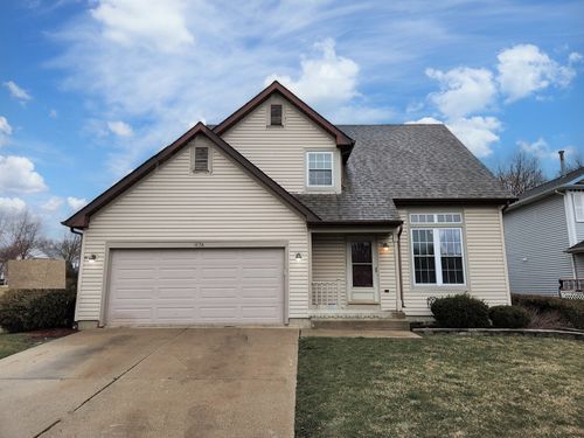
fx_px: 388
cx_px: 292
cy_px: 219
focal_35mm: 23
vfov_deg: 58.9
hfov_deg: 73.9
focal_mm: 5.4
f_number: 1.8
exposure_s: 1/475
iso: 20
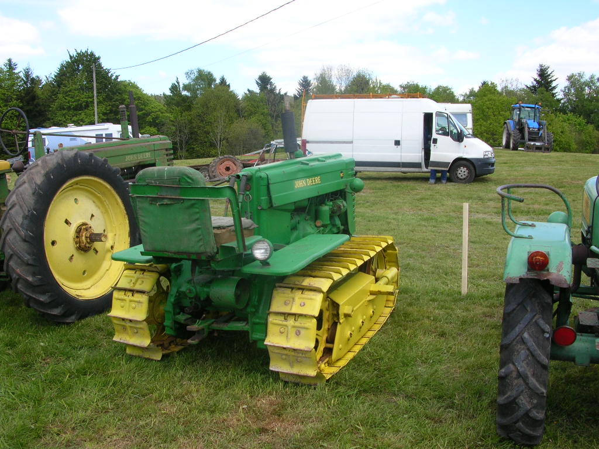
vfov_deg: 40.7
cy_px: 224
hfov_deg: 52.6
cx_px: 300
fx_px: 606
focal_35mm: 35
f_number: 5.6
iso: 50
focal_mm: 5.8
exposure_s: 1/118
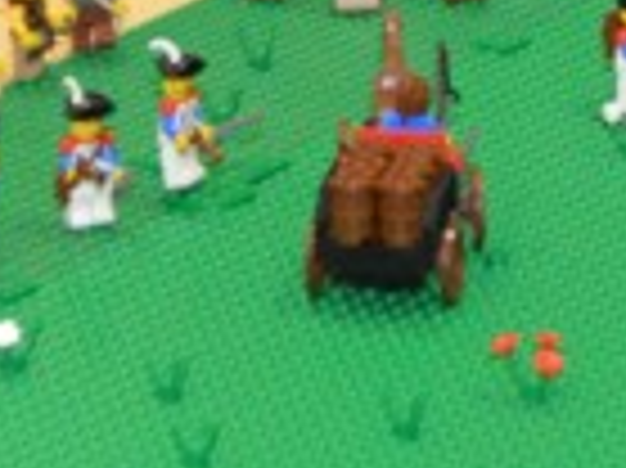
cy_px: -490
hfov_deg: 6.0
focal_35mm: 331
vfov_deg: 4.4
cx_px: 797
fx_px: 5981
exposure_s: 1/60
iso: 3200
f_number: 4.8
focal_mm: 32
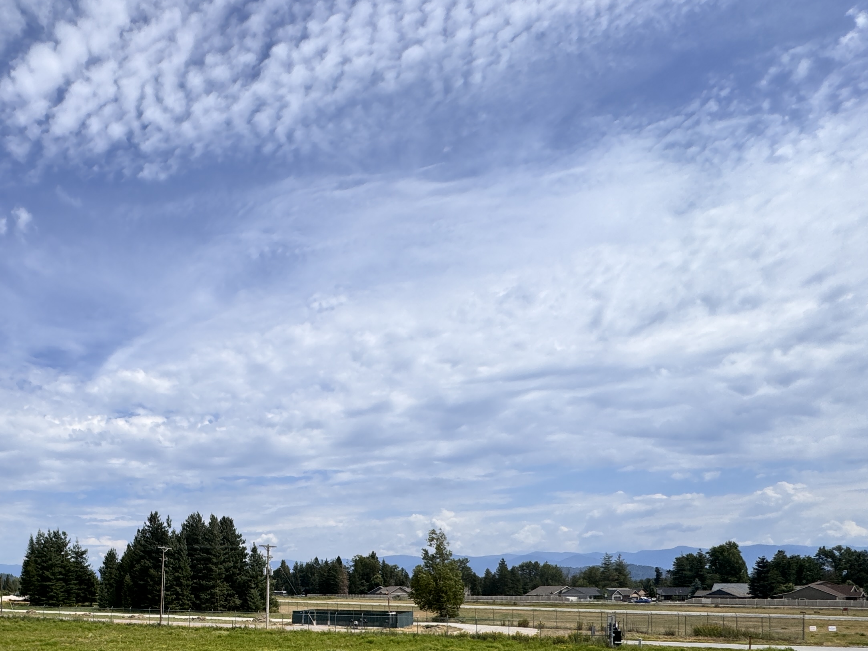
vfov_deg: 47.6
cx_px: 154
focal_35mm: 26
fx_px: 652
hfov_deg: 60.9
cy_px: 588
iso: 50
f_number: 2.2
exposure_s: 1/2985
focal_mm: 2.22
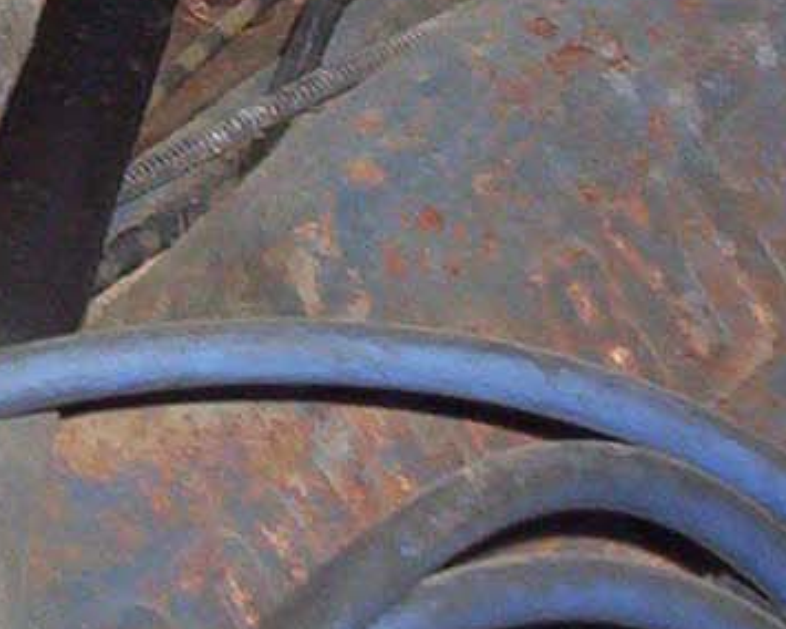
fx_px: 3978
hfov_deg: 10.7
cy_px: -124
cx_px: -520
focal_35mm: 171
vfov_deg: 8.9
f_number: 4.5
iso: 140
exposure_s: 1/60
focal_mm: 4.99
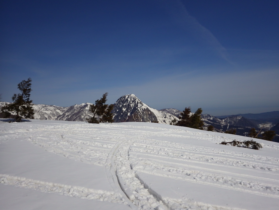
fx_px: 201
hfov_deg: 69.4
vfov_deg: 54.9
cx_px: 140
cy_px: 105
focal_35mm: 25
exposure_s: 1/1000
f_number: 7.9
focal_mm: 4.5
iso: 125
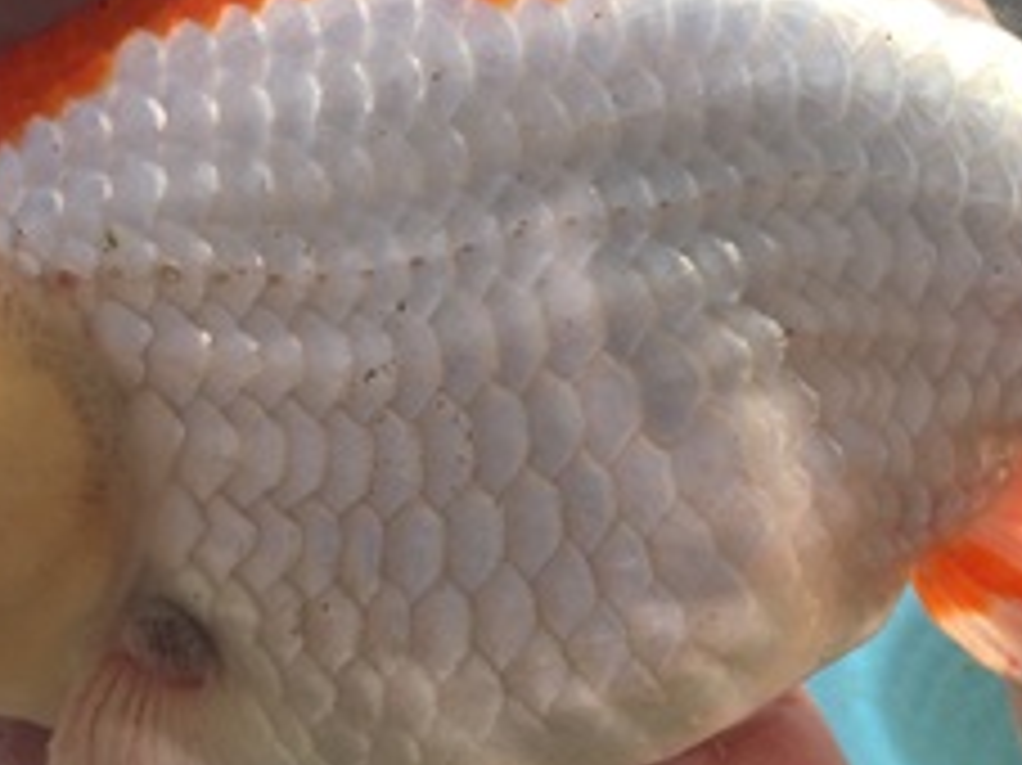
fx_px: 1889
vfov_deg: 22.9
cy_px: 398
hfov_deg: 30.2
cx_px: 635
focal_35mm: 64
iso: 32
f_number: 2.2
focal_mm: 4.15
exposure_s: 1/460
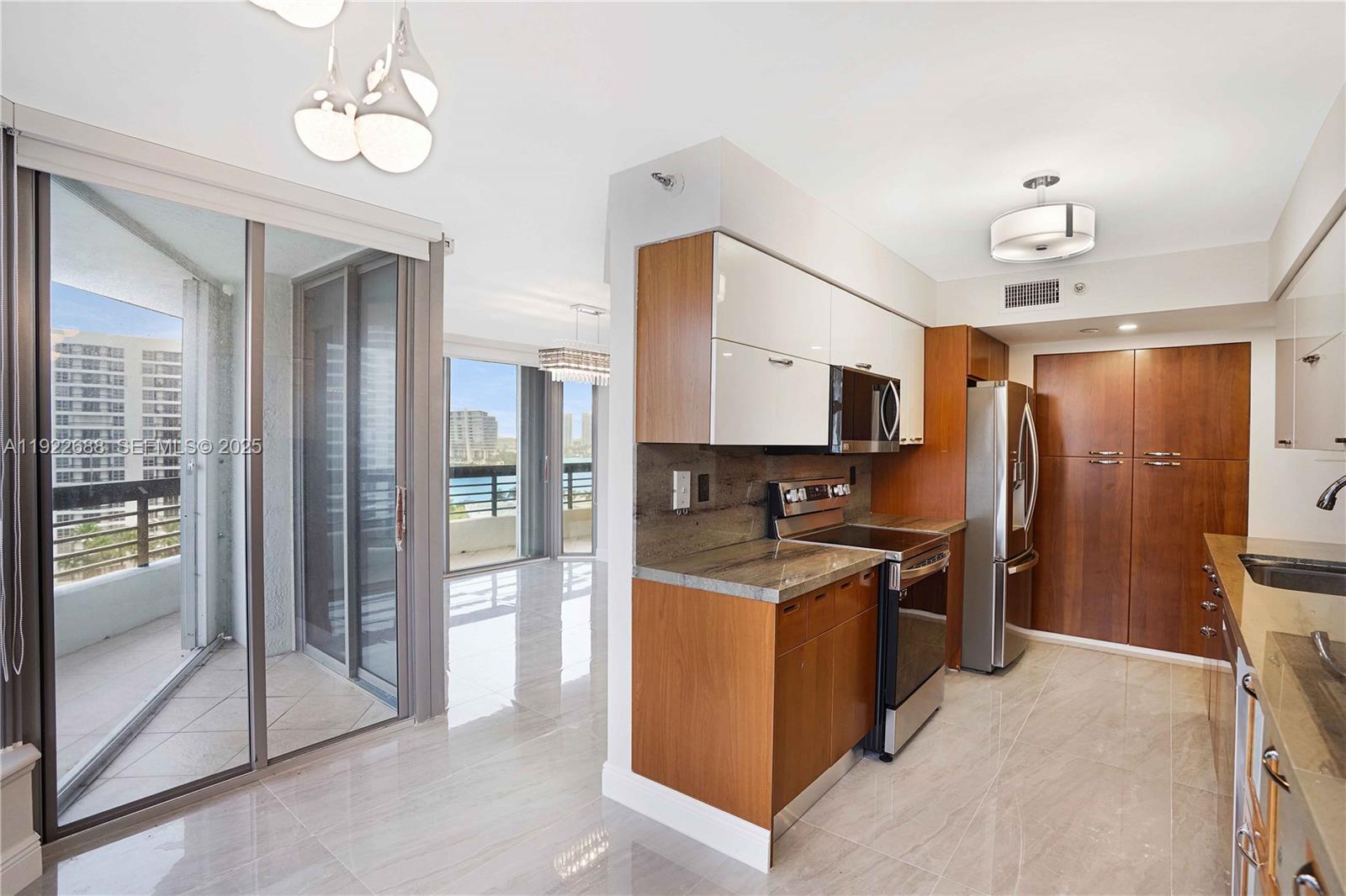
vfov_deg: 73.7
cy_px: 448
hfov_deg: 96.7
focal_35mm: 16
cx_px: 673
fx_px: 598
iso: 320
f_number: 4
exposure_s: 1/125
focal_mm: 16
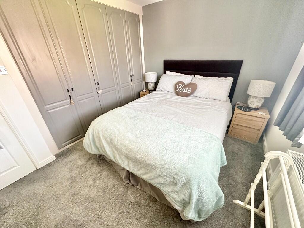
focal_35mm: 14
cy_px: 114
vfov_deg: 85.7
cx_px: 152
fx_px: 123
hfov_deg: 102.1
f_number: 2.2
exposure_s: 1/60
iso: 500
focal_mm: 2.22
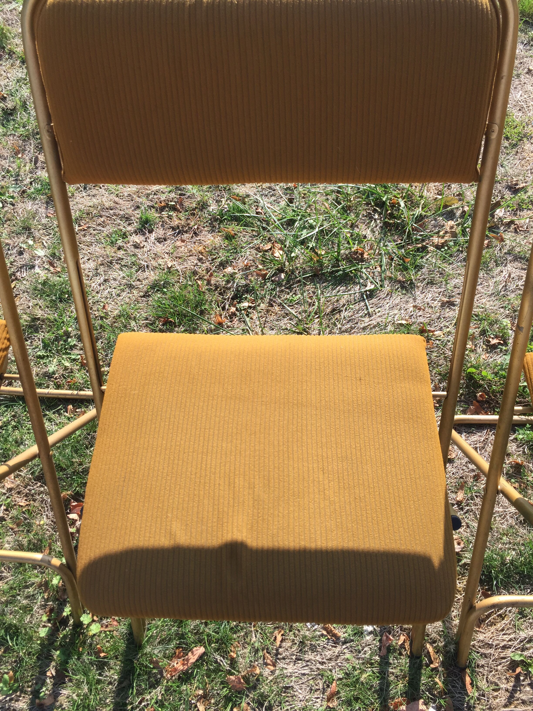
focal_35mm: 29
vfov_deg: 61.7
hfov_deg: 48.2
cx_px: 266
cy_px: 356
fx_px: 595
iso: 32
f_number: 2.2
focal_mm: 4.15
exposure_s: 1/670
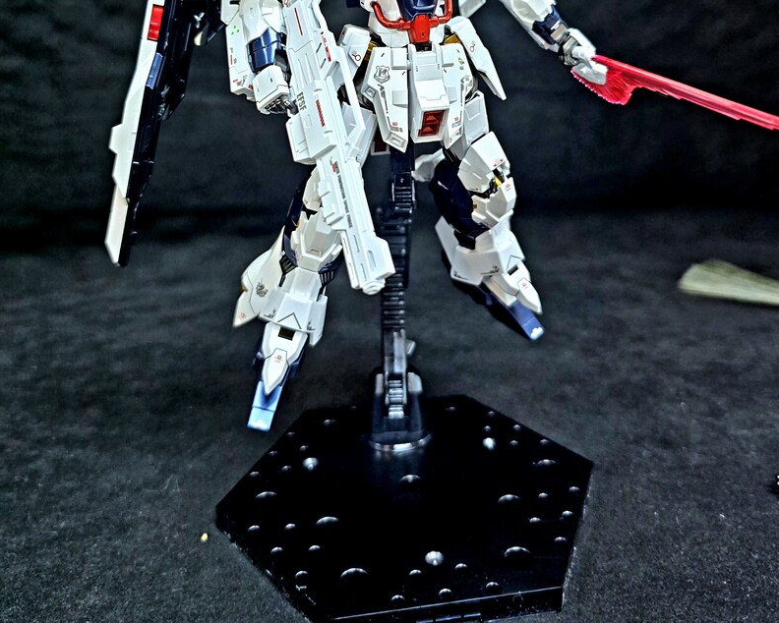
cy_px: 111
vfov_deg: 41.2
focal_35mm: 34
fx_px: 784
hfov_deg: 52.8
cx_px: 405
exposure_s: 1/120
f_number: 1.7
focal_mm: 6.3
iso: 640
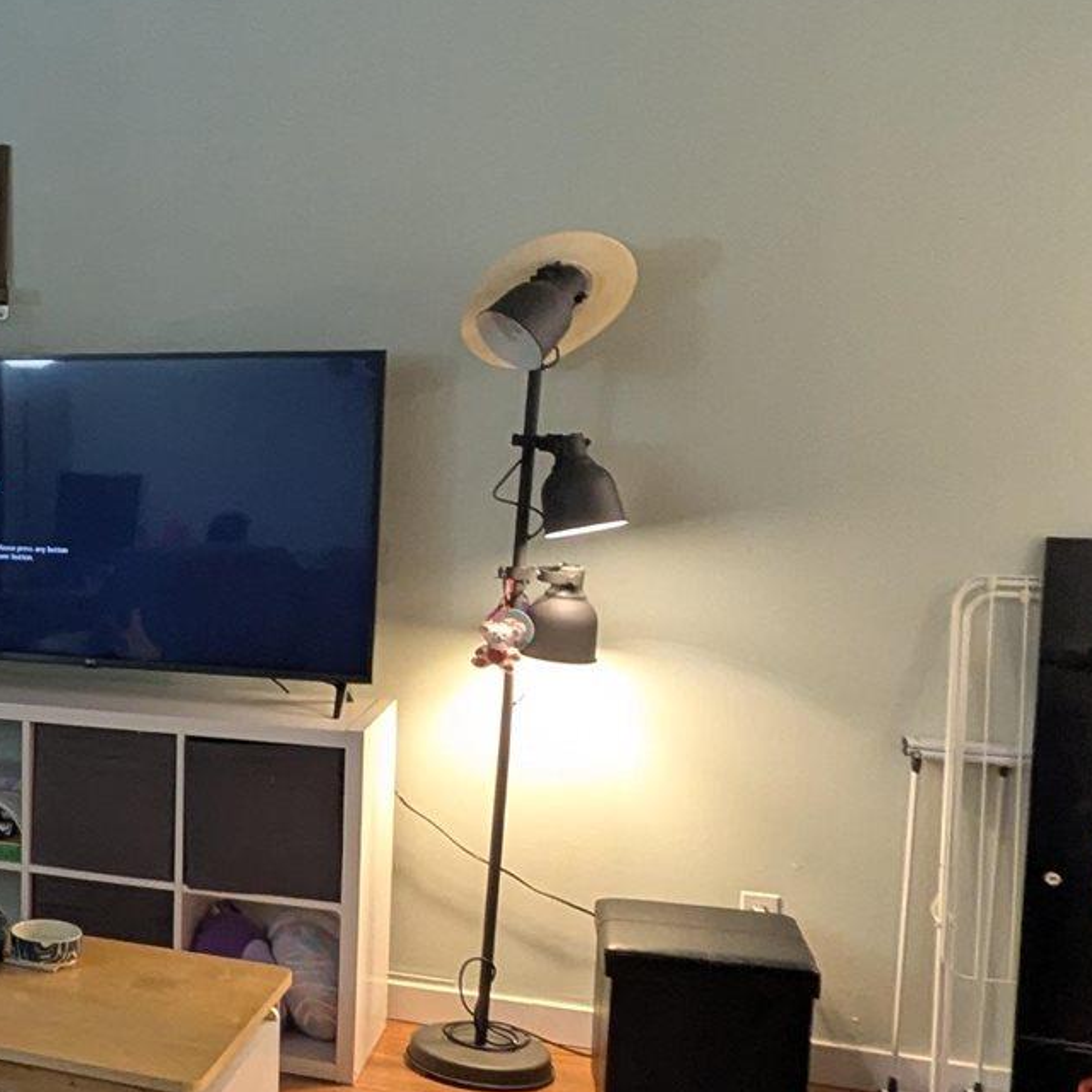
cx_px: -305
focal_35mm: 51
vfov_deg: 33.4
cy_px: 604
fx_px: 1820
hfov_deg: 28.0
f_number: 2.2
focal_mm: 2.35
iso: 320
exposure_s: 1/24
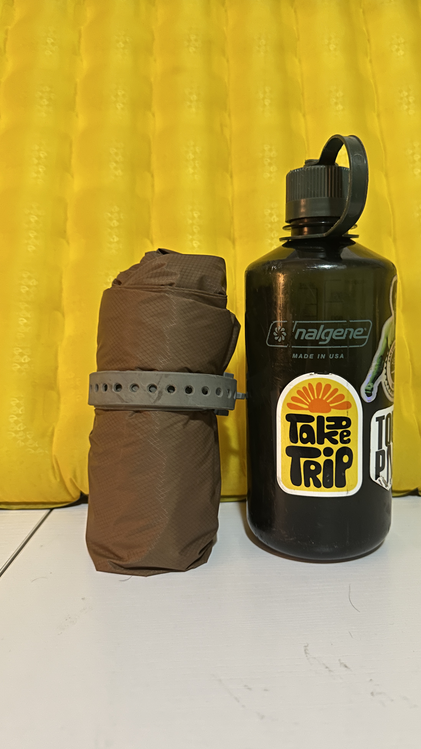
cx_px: 247
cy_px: 363
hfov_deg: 42.7
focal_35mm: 27
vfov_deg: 69.8
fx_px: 536
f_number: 1.78
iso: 640
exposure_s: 1/60
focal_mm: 6.86
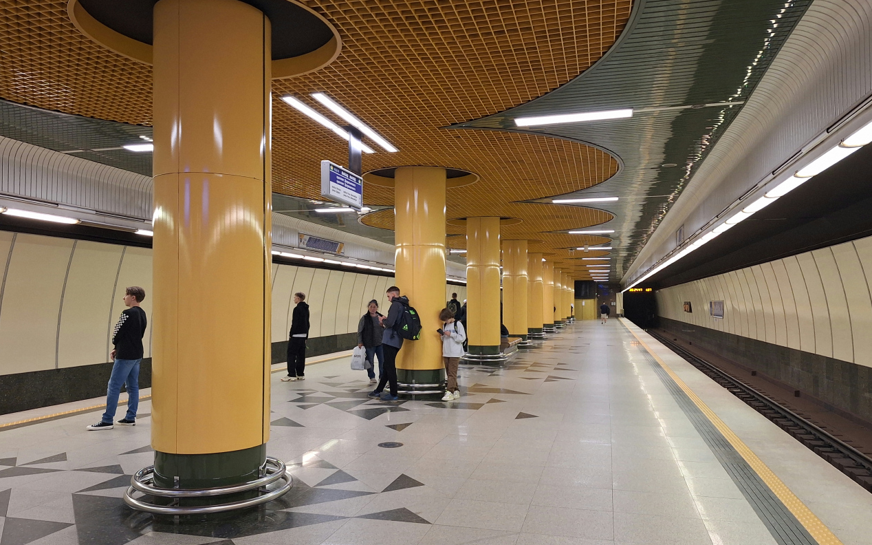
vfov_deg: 49.2
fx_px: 594
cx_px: 431
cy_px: 285
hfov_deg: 72.6
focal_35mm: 25
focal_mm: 5.54
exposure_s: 1/50
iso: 200
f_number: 1.8
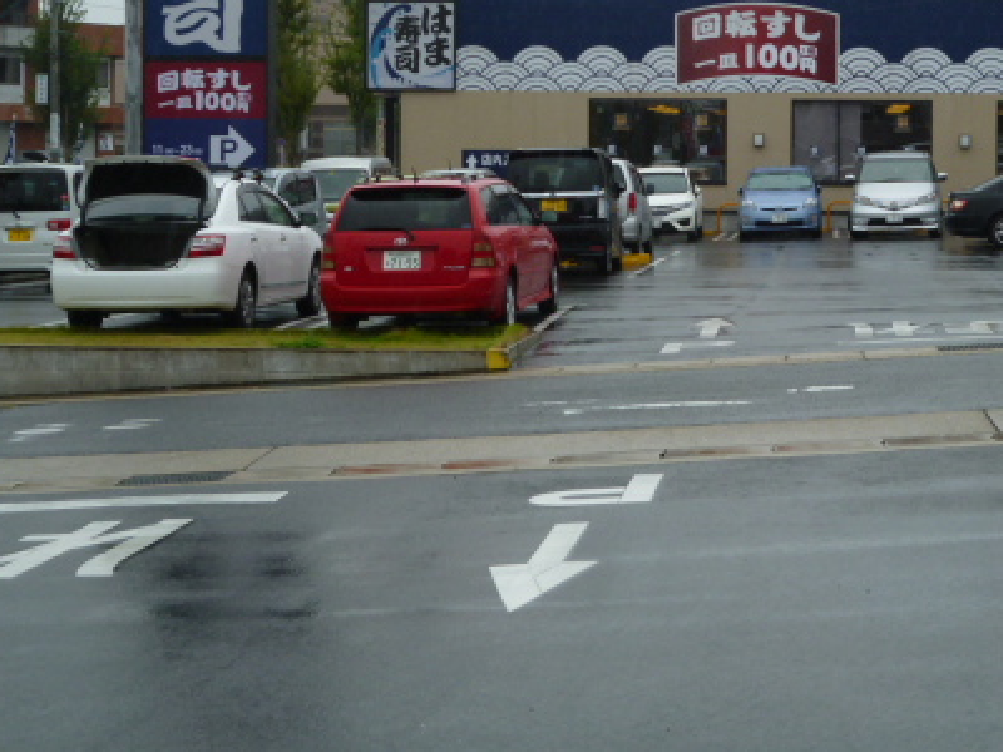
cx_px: 767
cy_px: 196
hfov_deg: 24.1
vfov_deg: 18.3
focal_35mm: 80
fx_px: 2318
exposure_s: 1/320
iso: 80
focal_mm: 8.9
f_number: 4
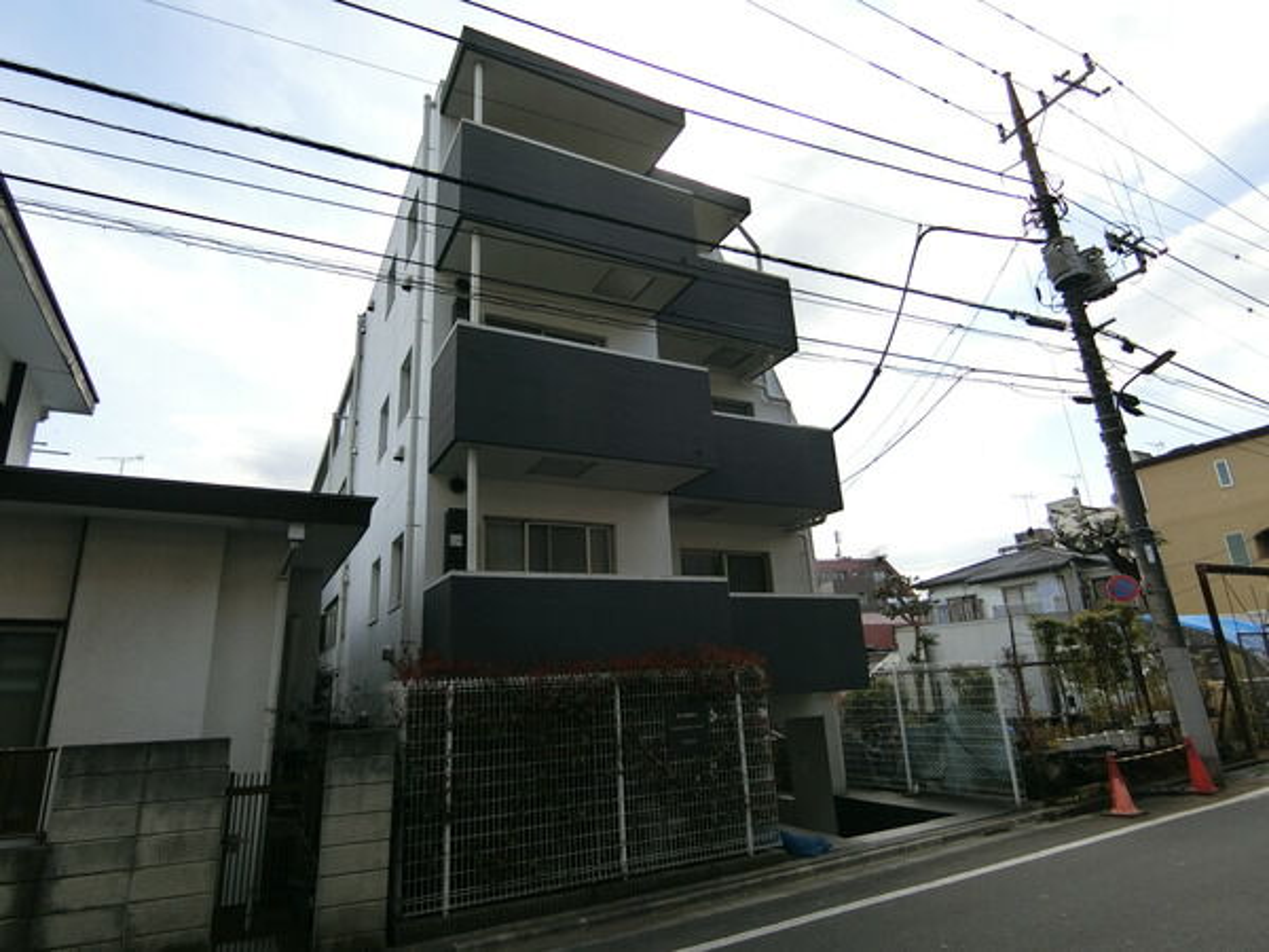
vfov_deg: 68.7
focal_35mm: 19
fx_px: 697
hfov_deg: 84.7
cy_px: 476
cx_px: 634
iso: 80
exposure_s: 1/250
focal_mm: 4.06
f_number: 6.9
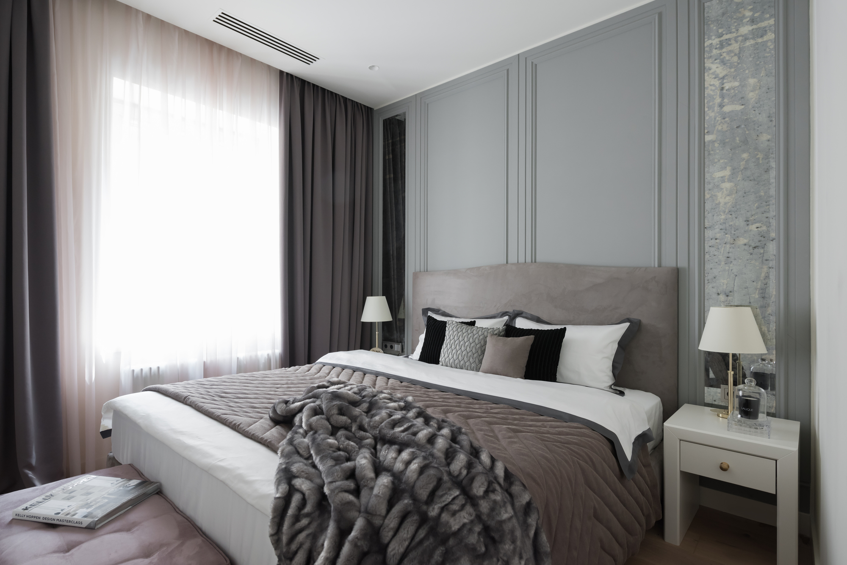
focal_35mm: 18
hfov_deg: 90.0
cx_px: 424
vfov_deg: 67.4
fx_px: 424
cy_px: 282
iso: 800
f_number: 7.1
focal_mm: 18
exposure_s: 1/8
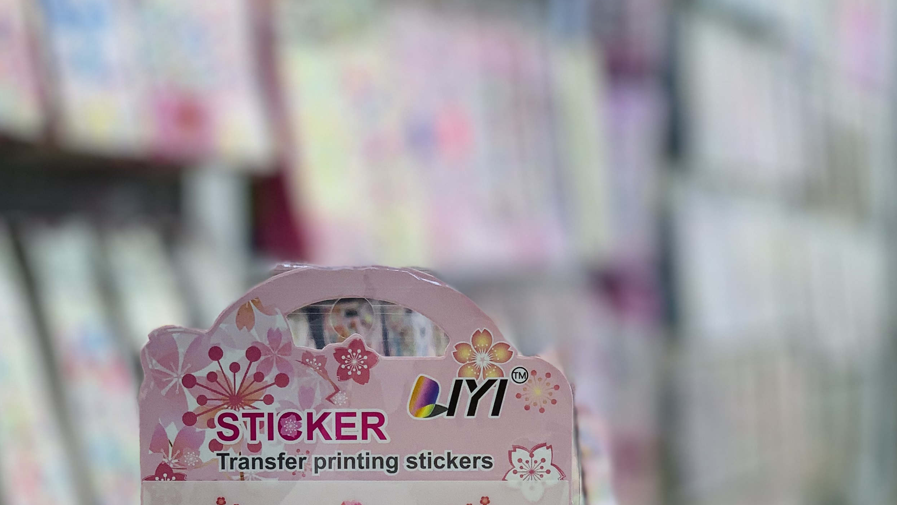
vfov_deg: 12.7
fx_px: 2188
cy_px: 674
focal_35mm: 92
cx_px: 375
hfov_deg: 23.1
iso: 40
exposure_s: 1/100
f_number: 2.4
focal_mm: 6
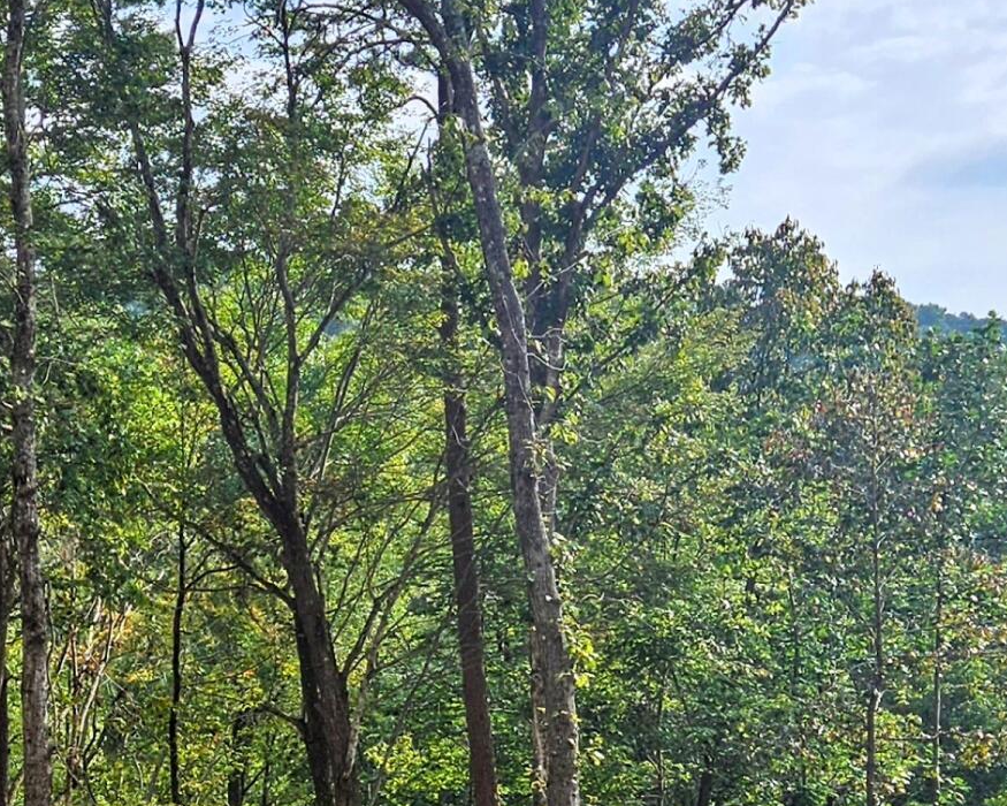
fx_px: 2295
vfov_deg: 19.5
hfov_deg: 24.4
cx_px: 228
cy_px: 750
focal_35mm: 77
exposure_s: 1/2186
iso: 25
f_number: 1.8
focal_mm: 5.4
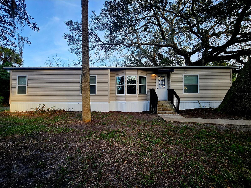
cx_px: 126
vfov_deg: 89.9
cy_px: 94
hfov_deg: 106.2
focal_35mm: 13
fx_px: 94
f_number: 2.2
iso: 40
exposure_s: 1/120
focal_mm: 1.7
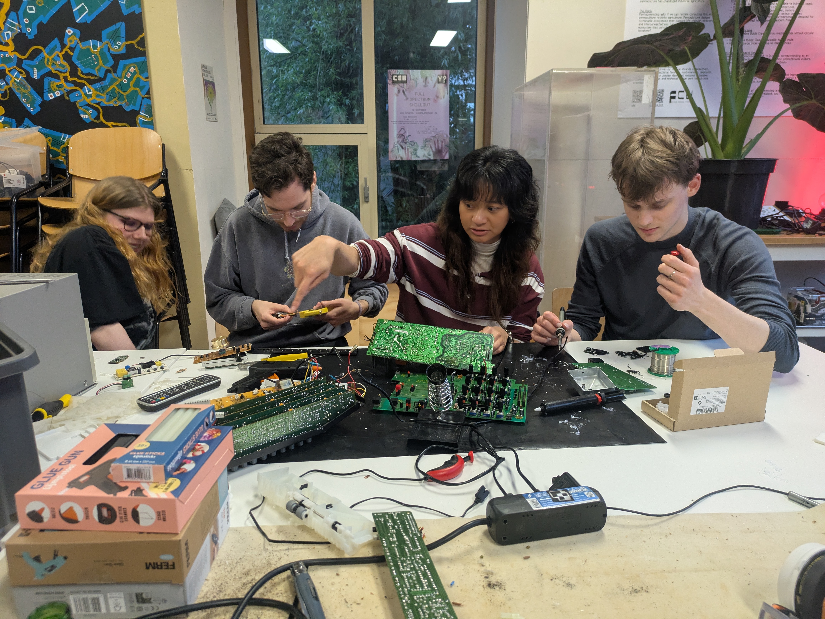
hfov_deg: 69.4
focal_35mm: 25
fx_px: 596
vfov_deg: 54.9
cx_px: 412
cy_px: 310
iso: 324
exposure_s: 1/100
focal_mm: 5.43
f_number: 1.89
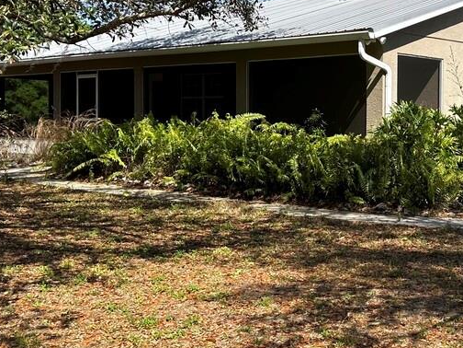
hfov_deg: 30.4
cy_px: 162
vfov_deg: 24.0
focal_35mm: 61
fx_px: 816
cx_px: 412
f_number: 1.78
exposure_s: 1/2967
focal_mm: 6.86
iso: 80
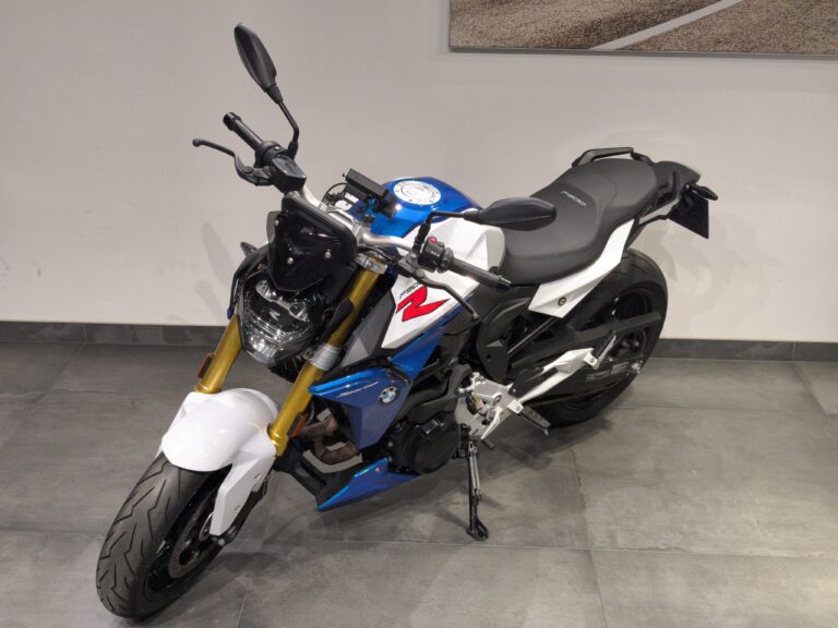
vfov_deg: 31.5
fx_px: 1114
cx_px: 419
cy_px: 314
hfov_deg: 41.2
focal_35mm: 46
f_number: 1.6
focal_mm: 6.57
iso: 250
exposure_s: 1/100
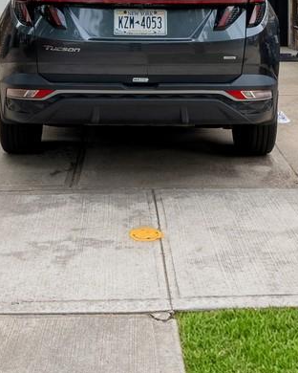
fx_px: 761
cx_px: 149
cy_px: -55
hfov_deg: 22.2
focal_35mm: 69
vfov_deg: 25.2
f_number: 10
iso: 200
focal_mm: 14
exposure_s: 1/15
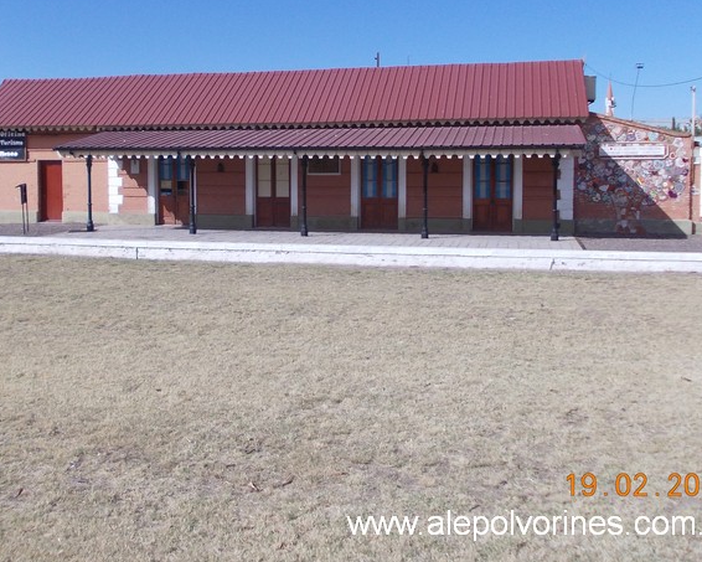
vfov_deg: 39.9
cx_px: 308
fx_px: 769
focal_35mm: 37
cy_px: 213
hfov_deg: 49.0
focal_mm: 4
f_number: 5.4
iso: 80
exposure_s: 1/400
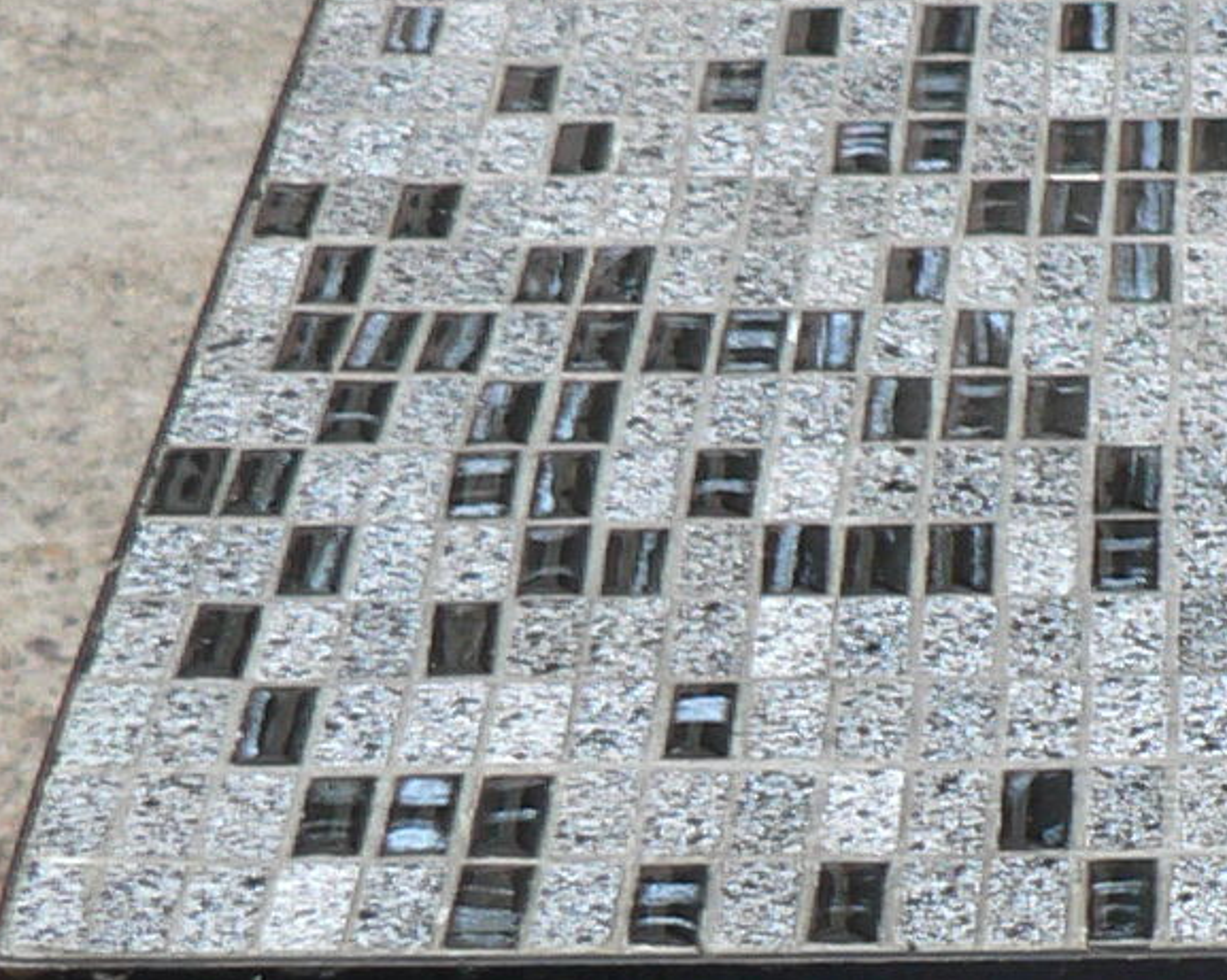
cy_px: 670
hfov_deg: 12.1
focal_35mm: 156
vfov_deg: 9.9
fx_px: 5662
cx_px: 1476
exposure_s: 1/40
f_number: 2.8
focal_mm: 6
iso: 80
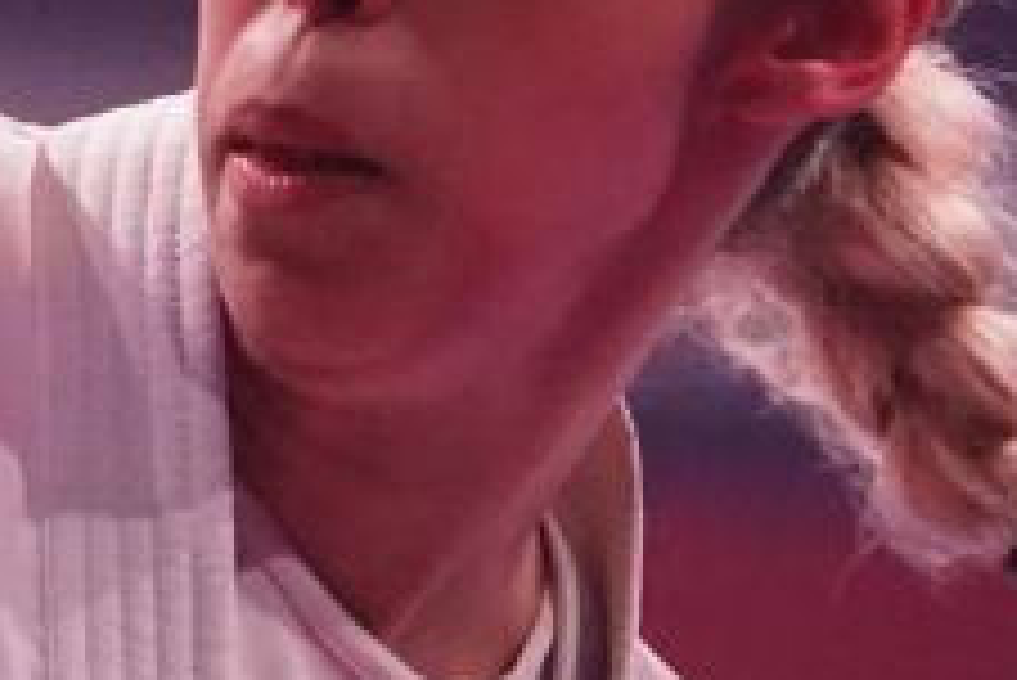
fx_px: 30415
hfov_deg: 1.9
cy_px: 590
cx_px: -2506
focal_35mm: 1076
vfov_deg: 1.3
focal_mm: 135
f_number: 2.8
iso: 5000
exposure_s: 1/1000
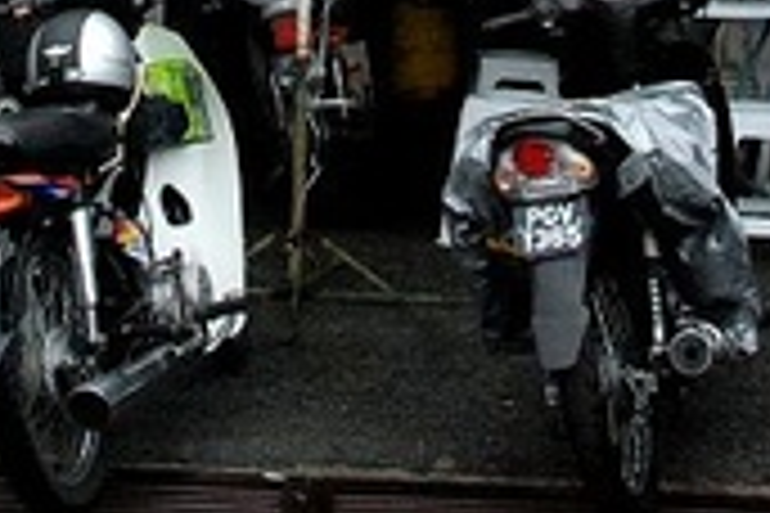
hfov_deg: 17.6
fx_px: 2481
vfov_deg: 11.1
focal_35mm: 116
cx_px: 329
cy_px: -378
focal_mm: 22
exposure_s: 1/400
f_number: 8
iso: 1600
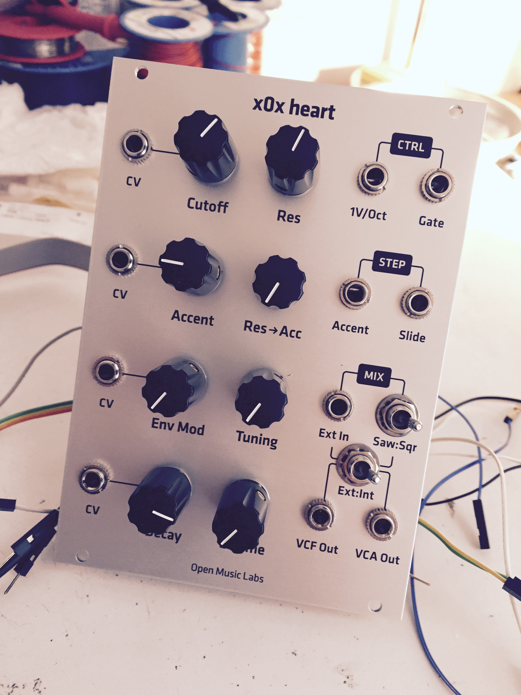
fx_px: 582
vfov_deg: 61.7
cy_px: 348
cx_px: 260
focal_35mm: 29
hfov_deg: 48.2
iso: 200
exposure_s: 1/33
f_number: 2.2
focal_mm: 4.15
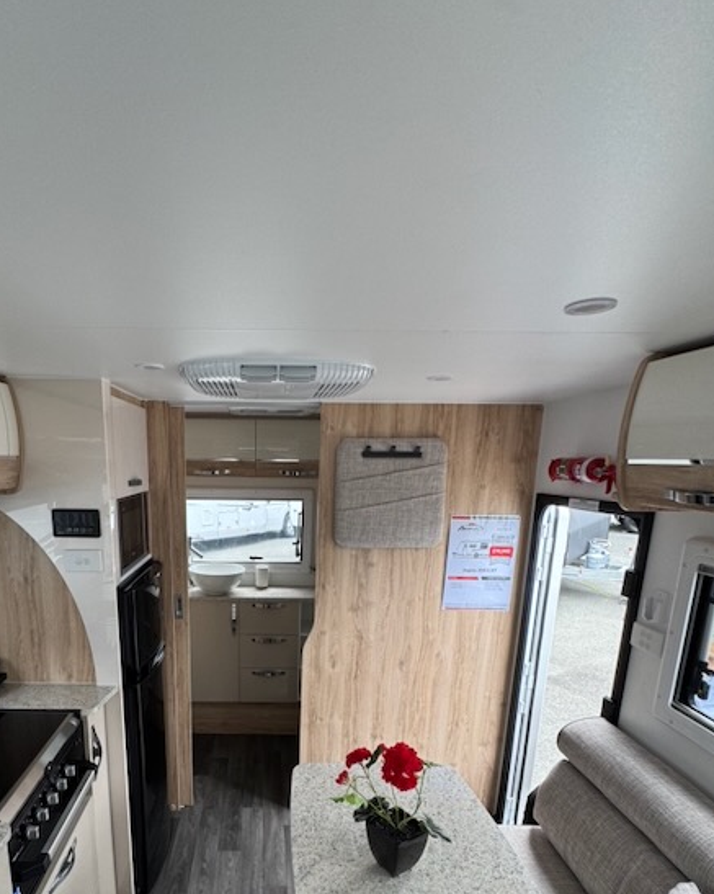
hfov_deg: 66.9
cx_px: 261
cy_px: 580
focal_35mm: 20
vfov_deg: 78.3
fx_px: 529
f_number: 2.2
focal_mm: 2.22
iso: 50
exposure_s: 1/99
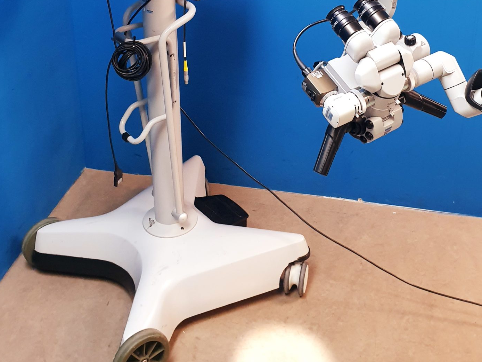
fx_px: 668
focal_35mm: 48
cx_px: 260
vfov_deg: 28.9
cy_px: 29
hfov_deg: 39.6
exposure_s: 1/50
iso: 250
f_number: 2.4
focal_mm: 4.3
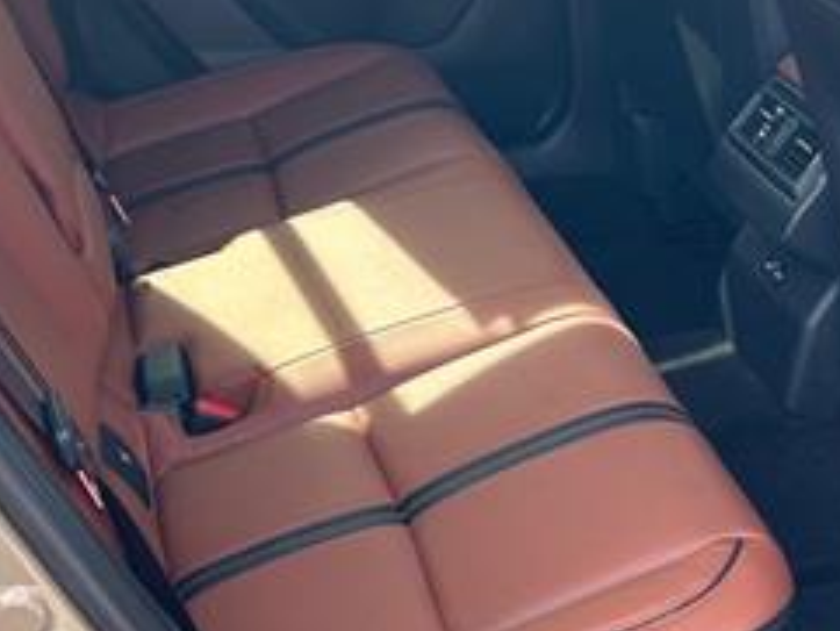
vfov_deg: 21.2
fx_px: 1675
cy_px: 192
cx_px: 443
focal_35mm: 69
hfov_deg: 28.1
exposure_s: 1/152
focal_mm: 5.7
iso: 40
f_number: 1.5
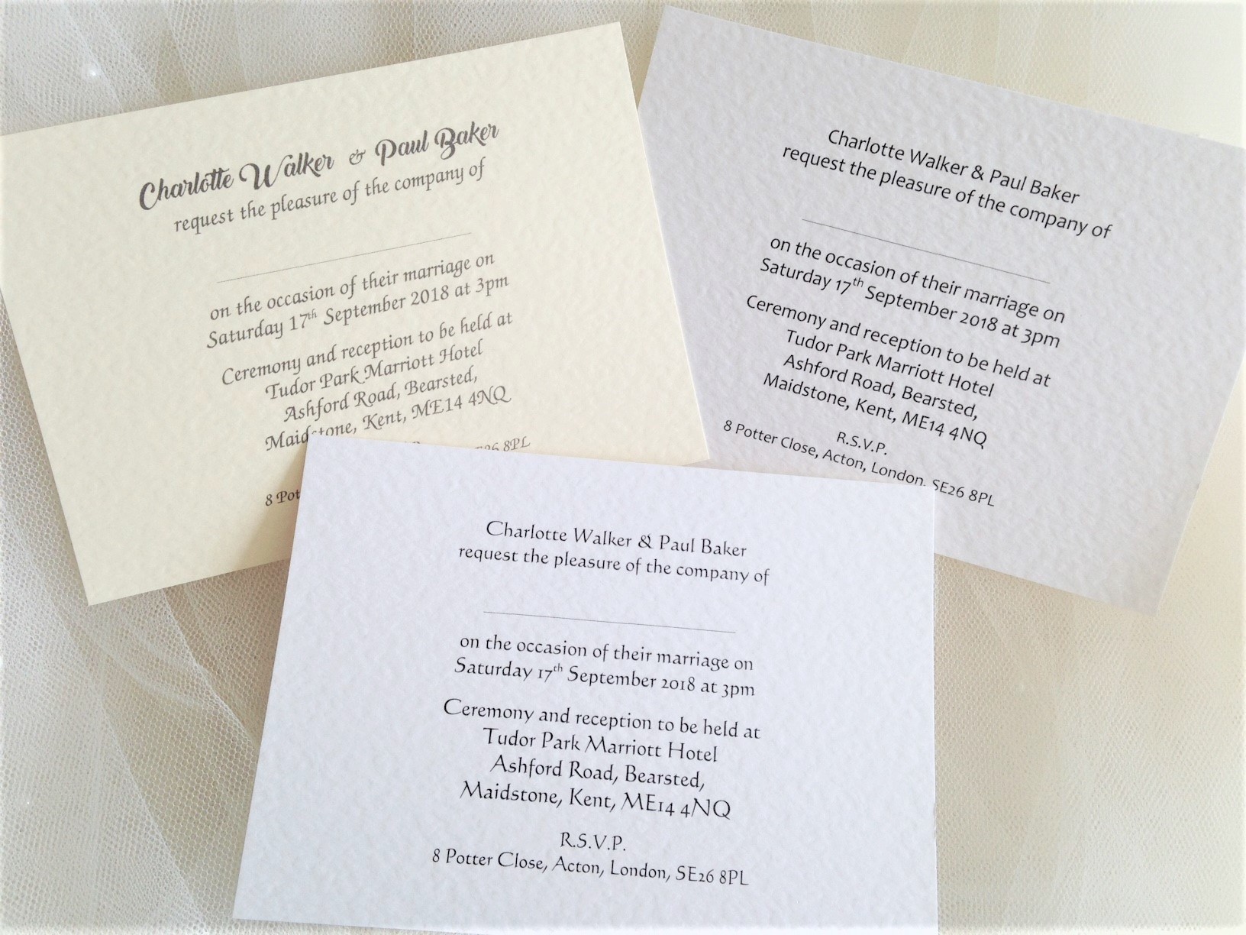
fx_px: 1188
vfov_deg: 42.9
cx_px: 623
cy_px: 468
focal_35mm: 33
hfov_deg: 55.4
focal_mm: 4.12
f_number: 2.4
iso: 50
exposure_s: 1/147
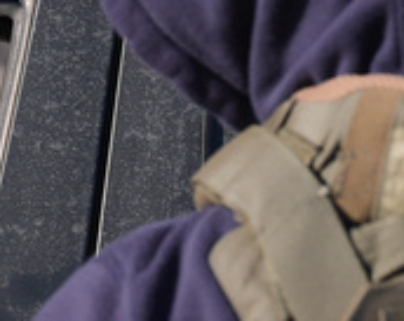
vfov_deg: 2.0
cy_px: 339
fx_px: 9227
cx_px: -364
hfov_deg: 2.5
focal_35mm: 773
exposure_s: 1/1600
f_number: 6.3
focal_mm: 138
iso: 400
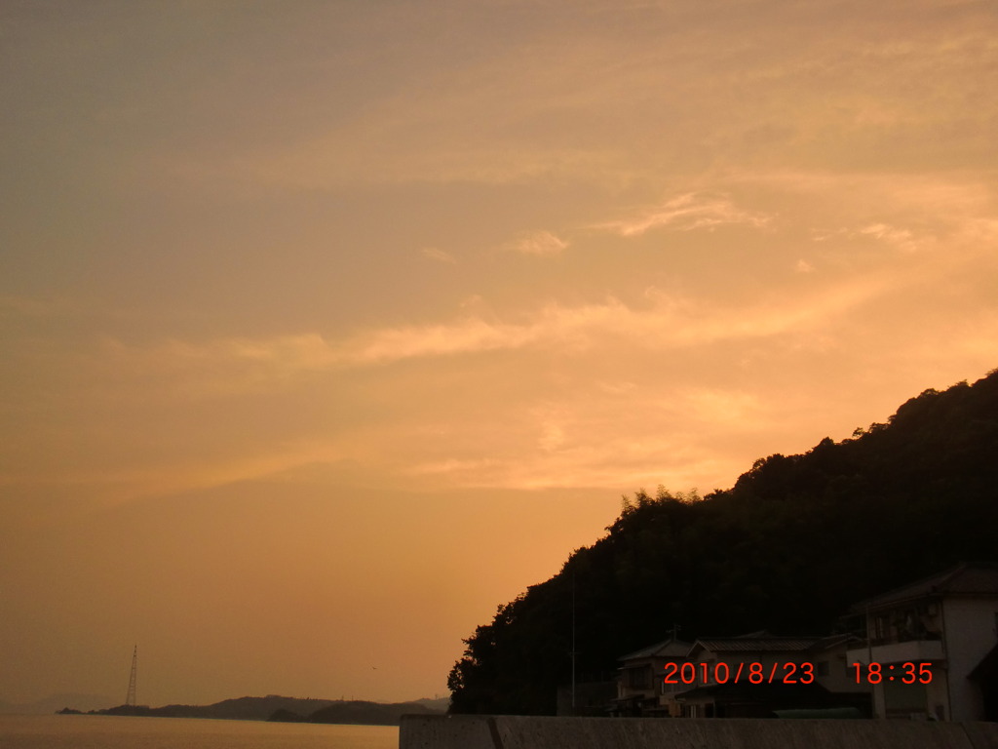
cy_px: 374
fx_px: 1096
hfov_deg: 49.0
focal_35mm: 38
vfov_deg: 37.7
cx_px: 499
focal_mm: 6.66
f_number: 3.9
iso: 64
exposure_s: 1/250
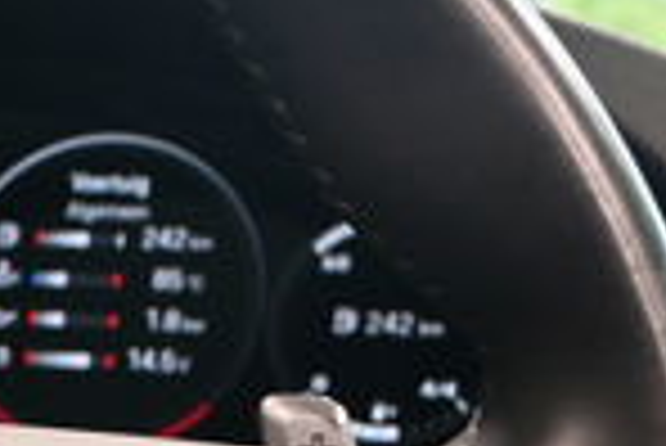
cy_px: 707
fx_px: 2592
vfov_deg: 9.5
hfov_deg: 13.2
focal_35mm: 140
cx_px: -522
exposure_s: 1/30
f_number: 3.5
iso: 280
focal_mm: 18
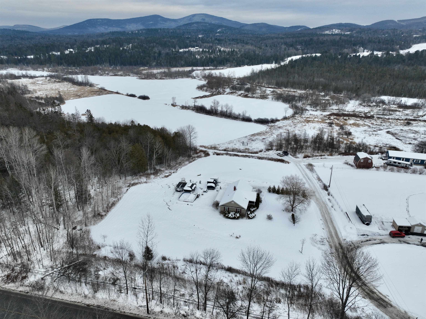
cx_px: 213
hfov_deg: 71.6
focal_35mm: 24
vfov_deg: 56.8
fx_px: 295
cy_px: 160
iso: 100
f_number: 2.8
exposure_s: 1/100
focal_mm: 12.29
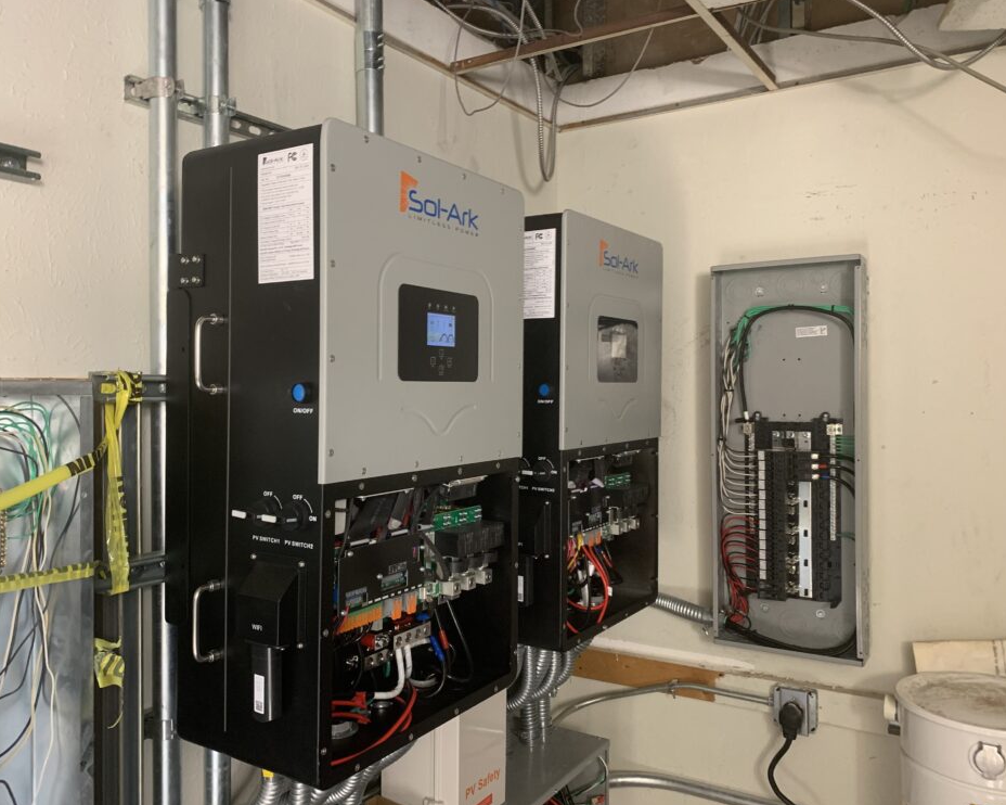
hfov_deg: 62.2
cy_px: 393
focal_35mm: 28
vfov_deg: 51.5
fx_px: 833
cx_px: 482
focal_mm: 4.25
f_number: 1.8
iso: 250
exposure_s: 1/60
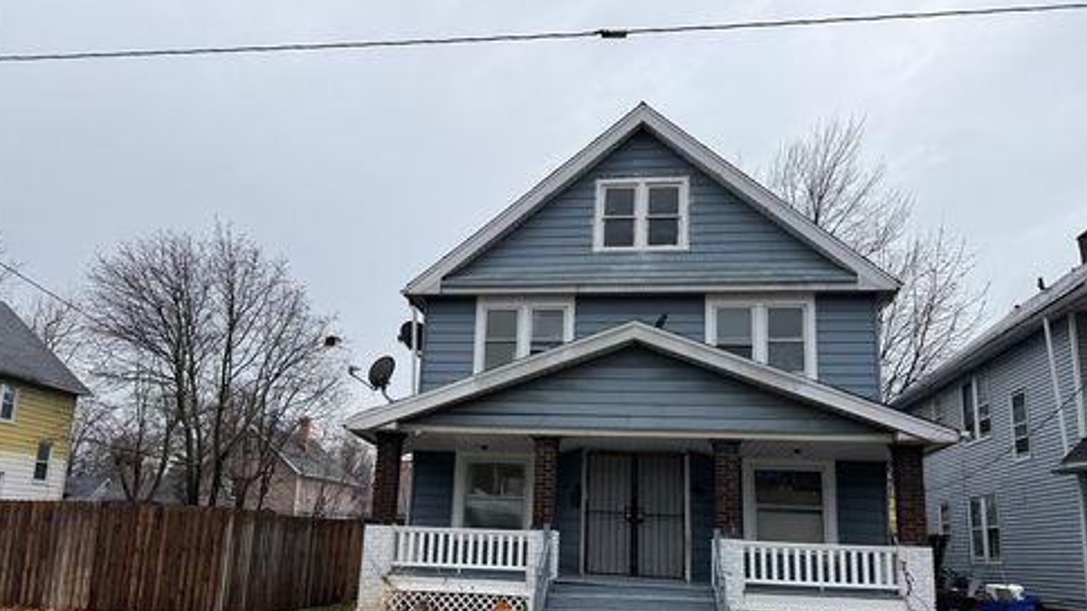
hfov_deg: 69.9
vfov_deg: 42.6
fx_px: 778
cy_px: 376
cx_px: 548
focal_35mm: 27
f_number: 1.78
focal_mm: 6.76
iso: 80
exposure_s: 1/909
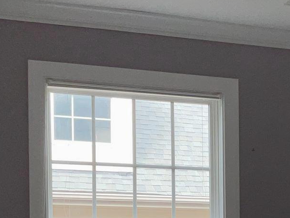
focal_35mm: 98
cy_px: 269
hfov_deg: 19.3
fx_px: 821
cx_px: 310
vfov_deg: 14.6
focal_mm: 3
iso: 16
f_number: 1.8
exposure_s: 1/160
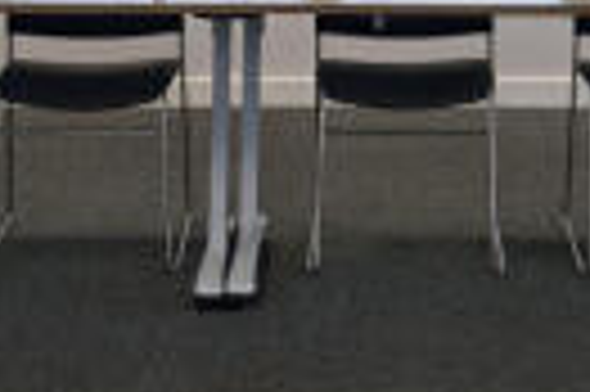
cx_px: 347
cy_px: -268
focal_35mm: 120
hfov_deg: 17.1
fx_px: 1964
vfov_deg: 10.8
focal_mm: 33
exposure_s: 1/50
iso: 100
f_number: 3.5
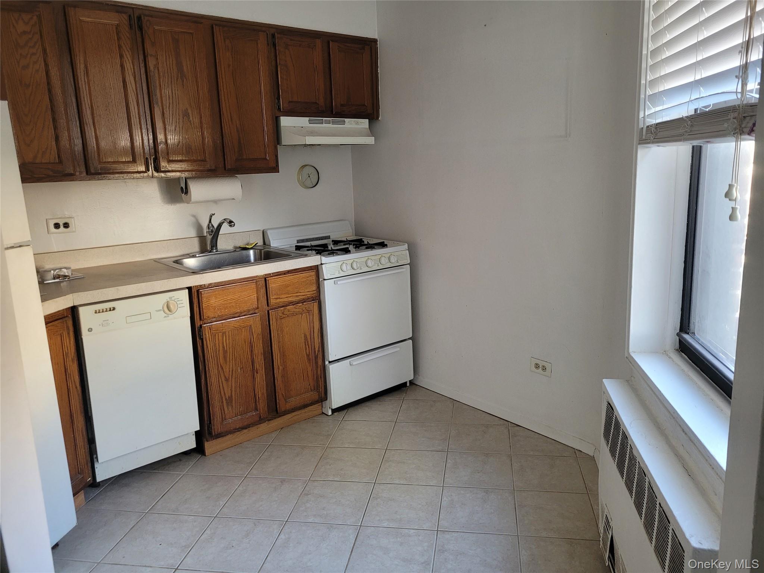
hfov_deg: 67.3
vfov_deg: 53.1
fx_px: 574
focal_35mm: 26
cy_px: 286
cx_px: 382
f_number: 1.8
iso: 250
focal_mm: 5.4
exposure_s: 1/40
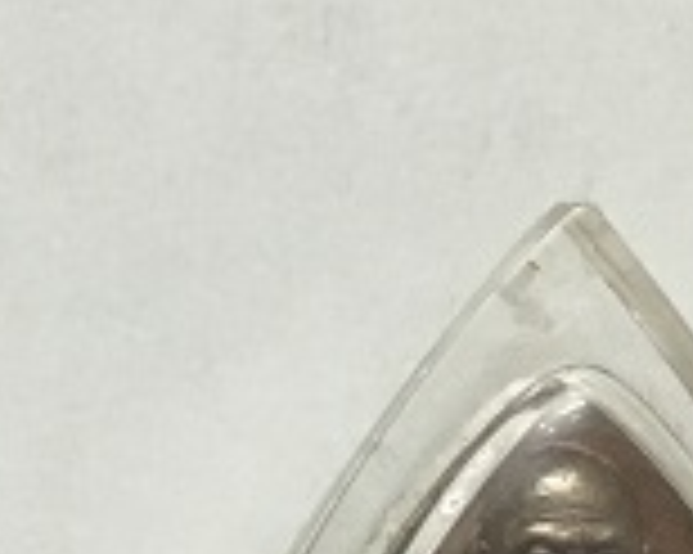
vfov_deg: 16.0
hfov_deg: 20.0
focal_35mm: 92
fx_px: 1886
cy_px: 691
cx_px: -58
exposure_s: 1/25
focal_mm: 4.15
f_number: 2.2
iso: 200
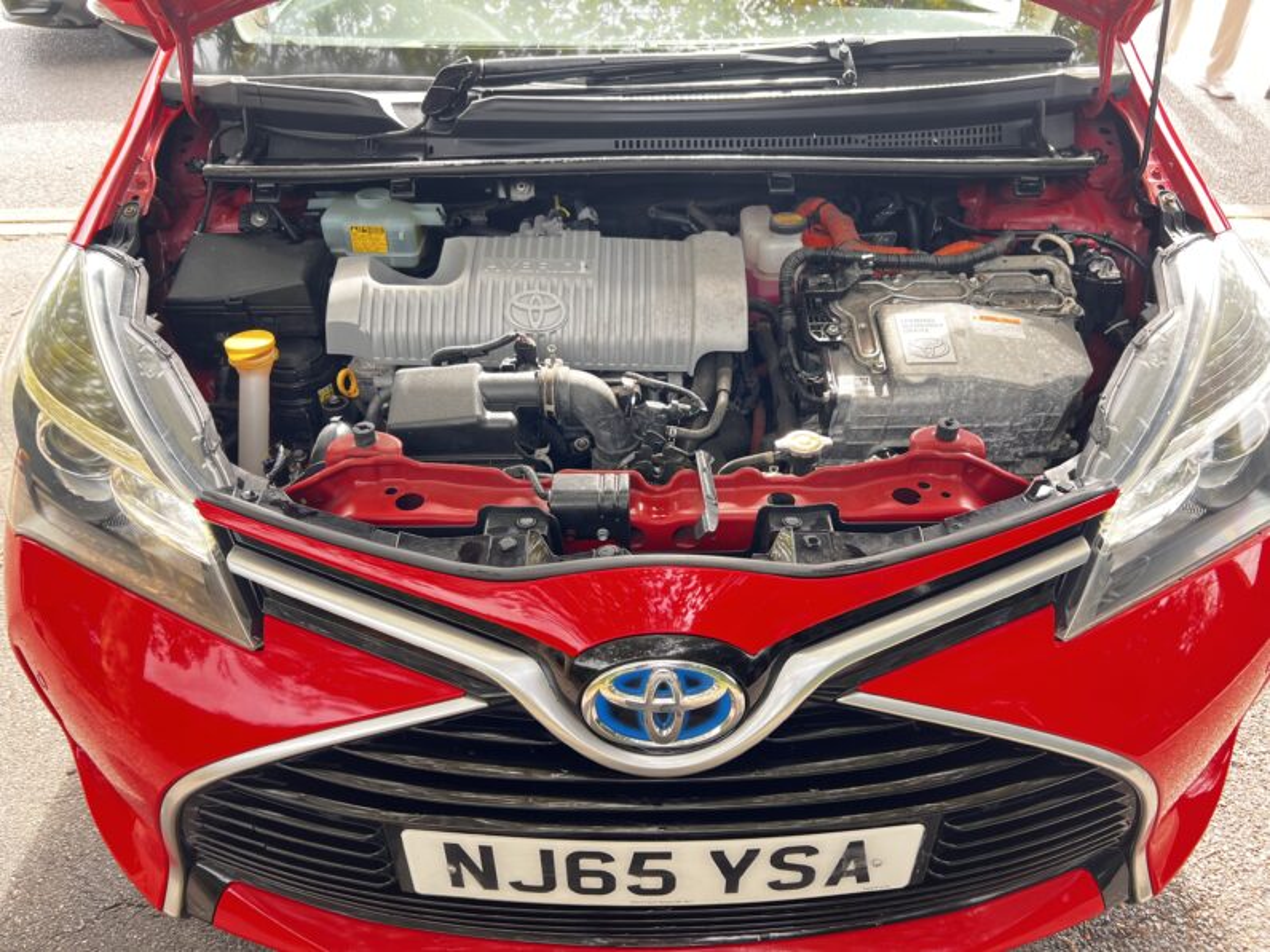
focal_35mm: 26
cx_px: 635
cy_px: 476
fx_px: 954
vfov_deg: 53.1
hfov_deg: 67.3
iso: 64
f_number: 1.5
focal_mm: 5.7
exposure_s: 1/121
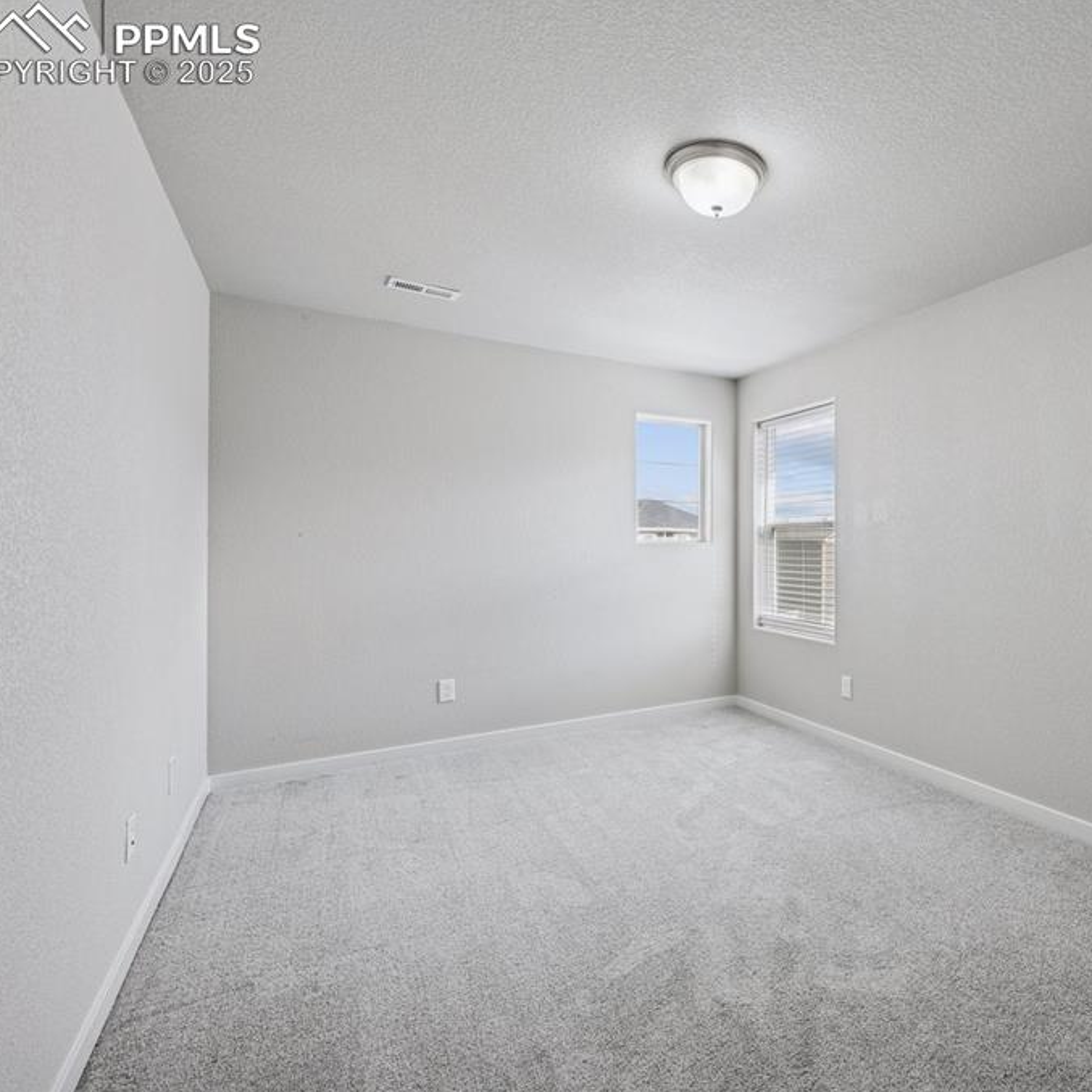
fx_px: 642
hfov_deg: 77.0
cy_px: 545
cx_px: 763
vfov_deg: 80.7
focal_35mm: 18
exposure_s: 1/10
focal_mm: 14
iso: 100
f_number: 11
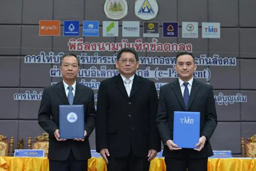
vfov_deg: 18.7
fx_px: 519
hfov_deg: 27.7
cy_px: 86
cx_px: 128
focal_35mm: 73
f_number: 5
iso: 1600
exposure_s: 1/125
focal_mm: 66
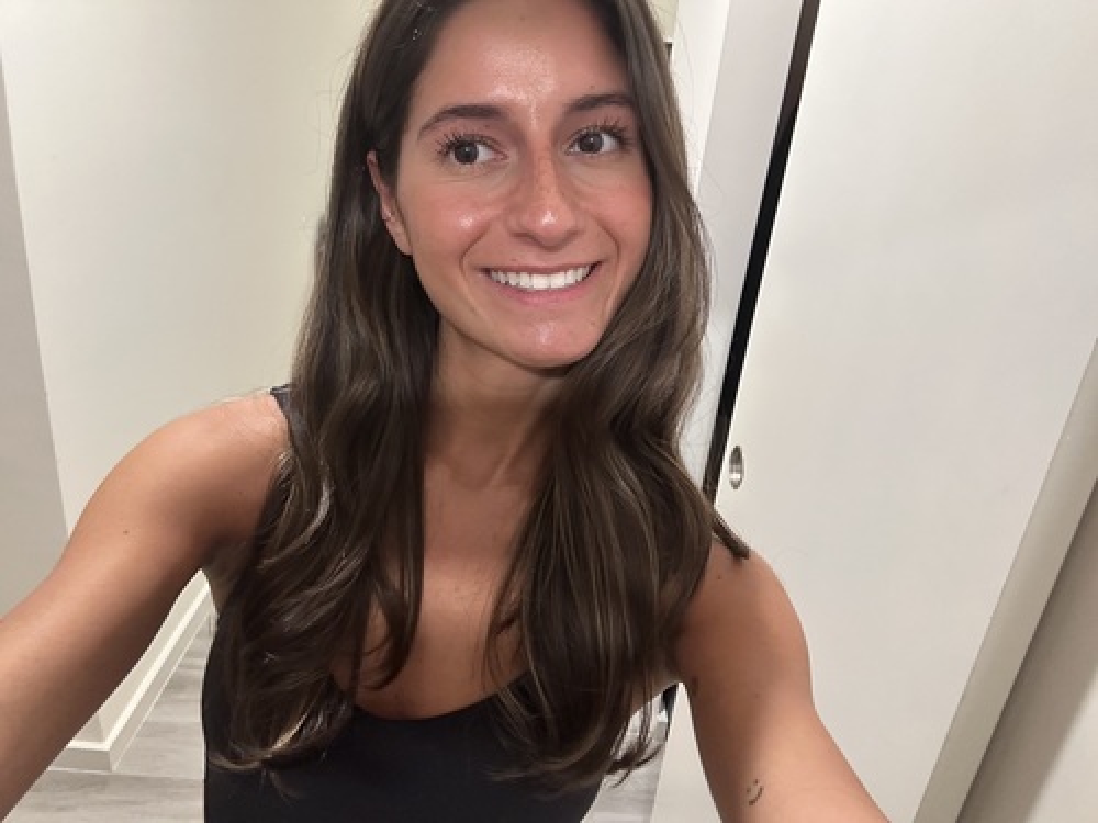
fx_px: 730
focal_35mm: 23
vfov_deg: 58.9
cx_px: 549
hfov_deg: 73.9
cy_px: 412
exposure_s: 1/30
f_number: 1.9
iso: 400
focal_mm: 2.69
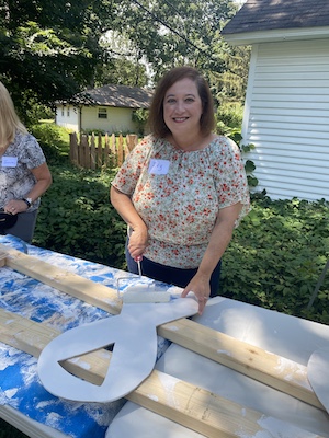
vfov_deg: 67.3
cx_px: 164
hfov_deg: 53.1
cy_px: 219
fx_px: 329
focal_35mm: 26
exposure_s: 1/462
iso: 32
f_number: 1.8
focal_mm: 4.25
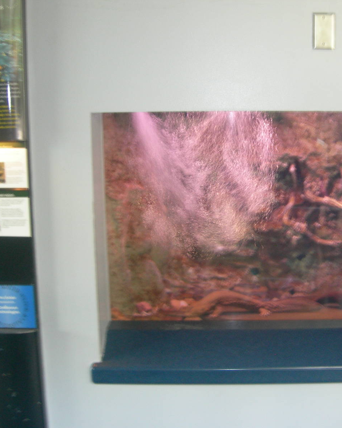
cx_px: 238
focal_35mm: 50
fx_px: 632
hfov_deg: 30.0
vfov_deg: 37.3
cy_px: 215
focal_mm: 7.8
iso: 142
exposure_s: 1/3.9
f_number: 2.8
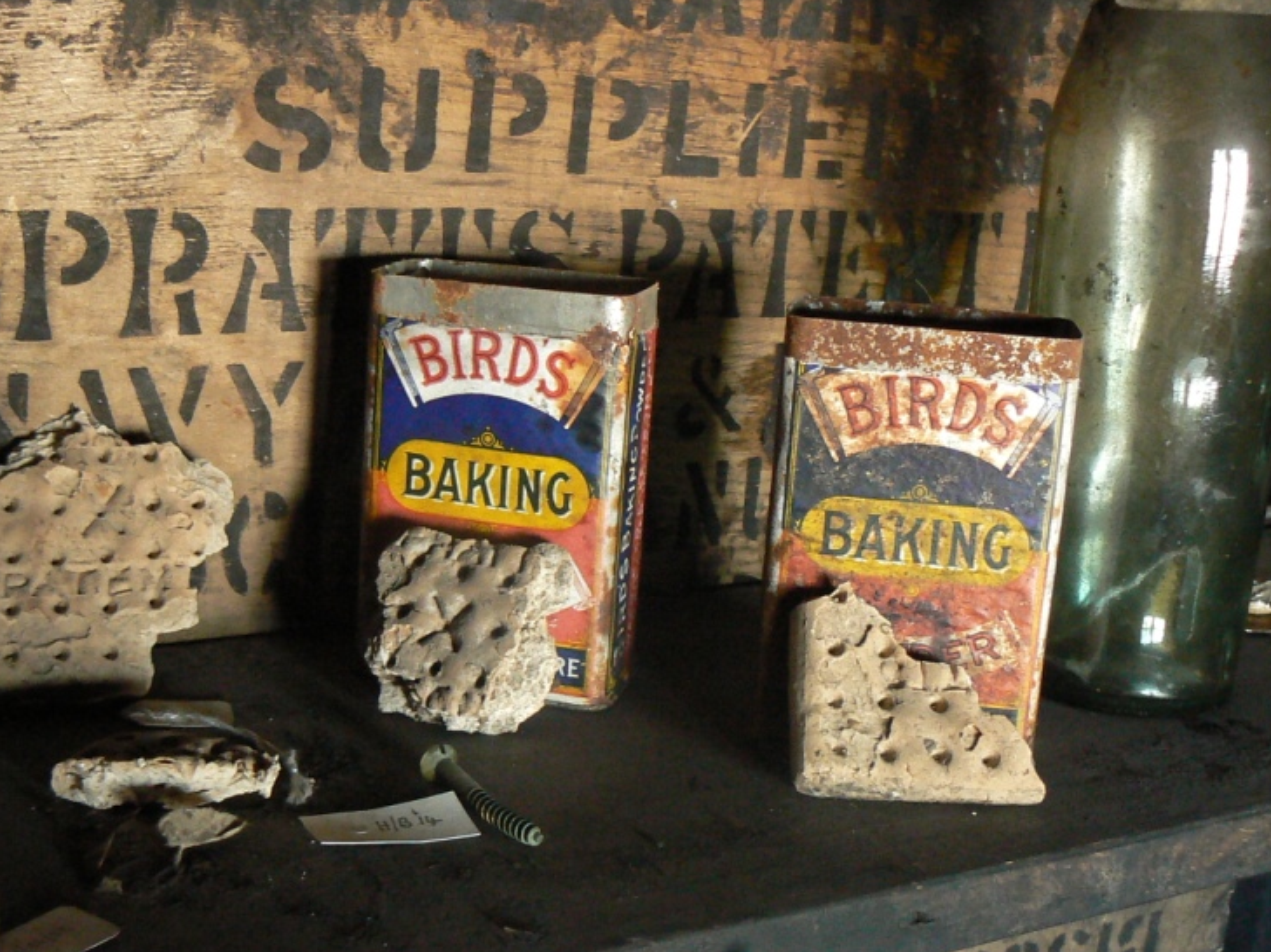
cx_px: 499
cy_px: 499
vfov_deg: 28.0
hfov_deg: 36.7
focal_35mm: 52
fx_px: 1908
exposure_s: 1/13
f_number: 2.8
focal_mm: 6.2
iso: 200
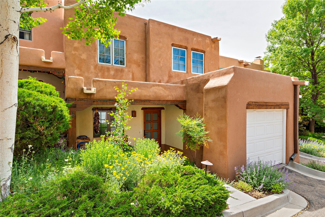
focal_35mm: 18
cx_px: 162
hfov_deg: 90.0
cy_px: 108
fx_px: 163
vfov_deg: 67.4
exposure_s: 1/45
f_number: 11
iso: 140
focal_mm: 18
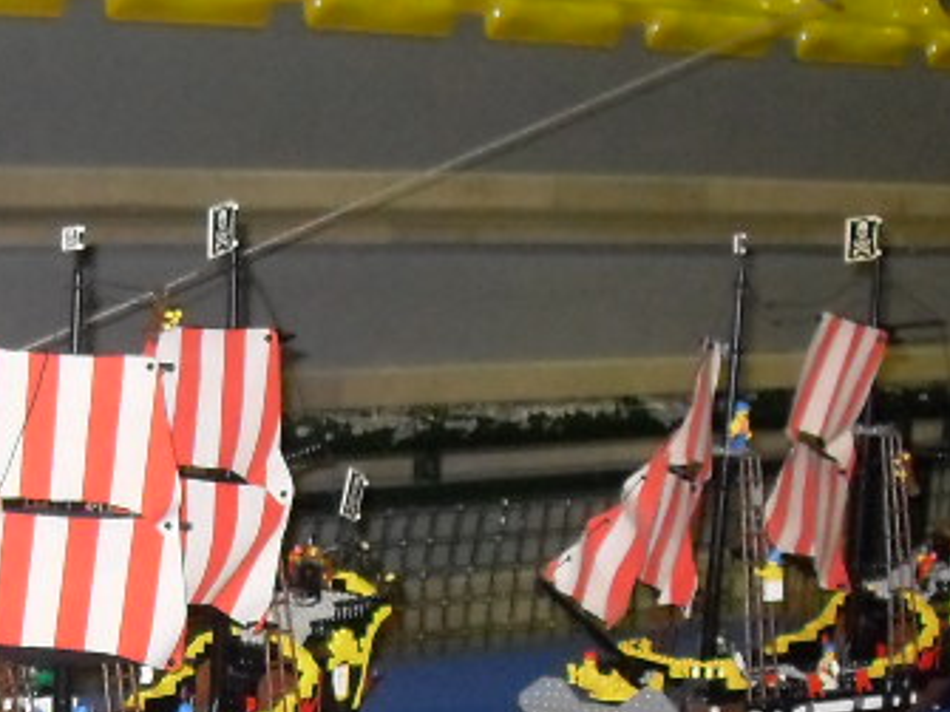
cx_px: 164
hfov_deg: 17.3
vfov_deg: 12.9
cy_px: 721
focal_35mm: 113
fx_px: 3100
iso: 320
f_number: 2.8
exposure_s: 1/45
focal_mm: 6.3
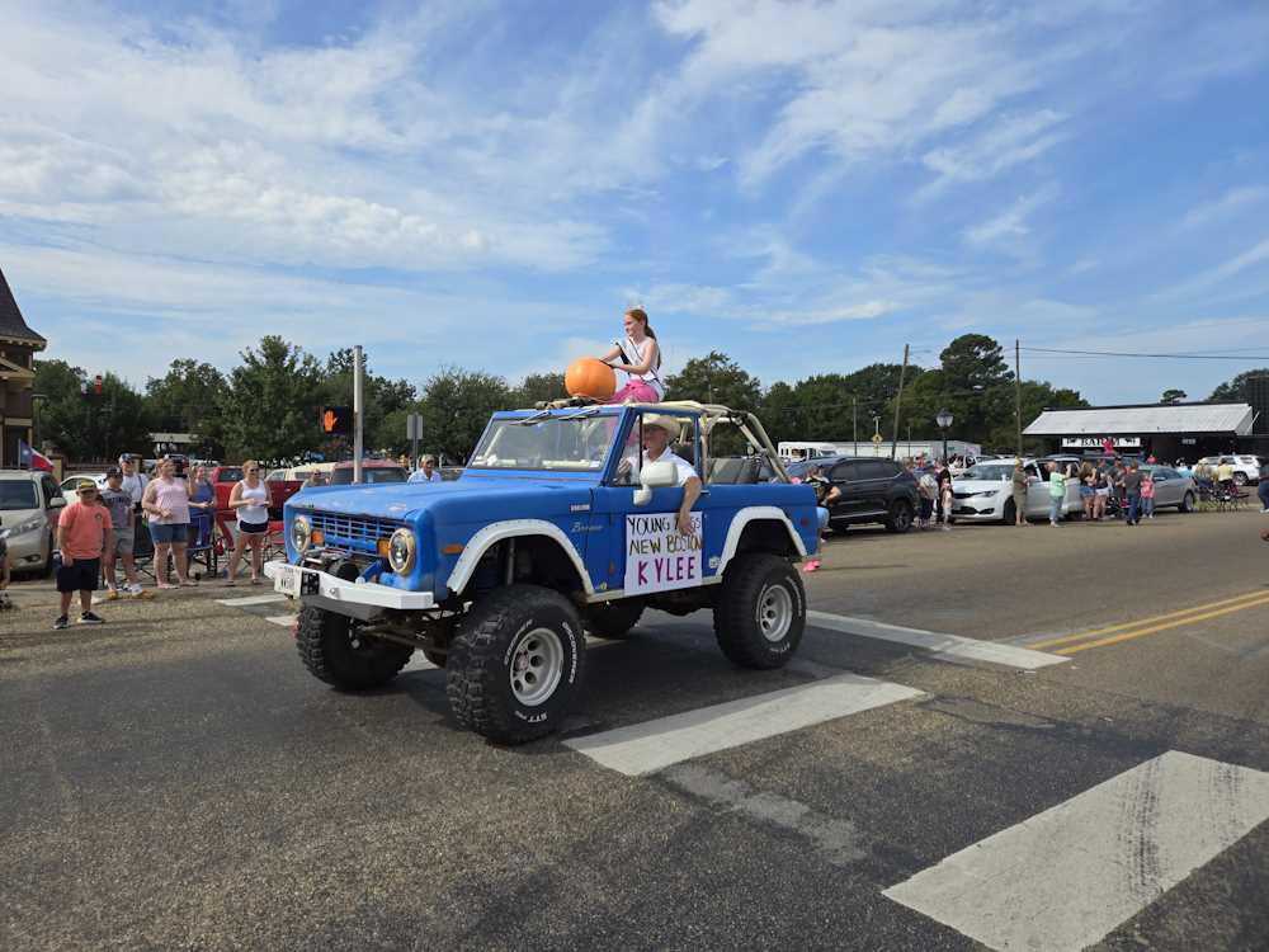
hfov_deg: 73.9
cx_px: 634
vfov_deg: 58.9
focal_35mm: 23
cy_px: 476
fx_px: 843
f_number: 1.8
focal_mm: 5.4
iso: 25
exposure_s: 1/2277
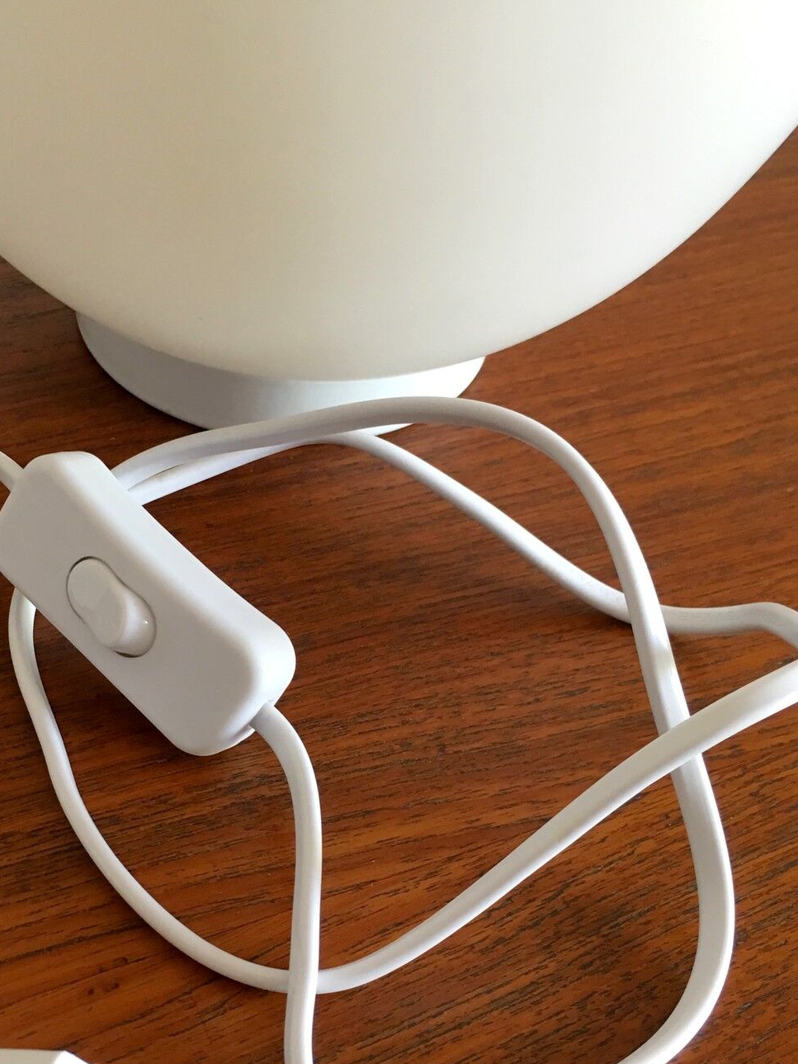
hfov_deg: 31.7
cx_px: 220
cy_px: 629
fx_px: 1383
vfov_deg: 41.9
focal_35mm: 45
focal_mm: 4.15
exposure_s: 1/33
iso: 100
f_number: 2.2
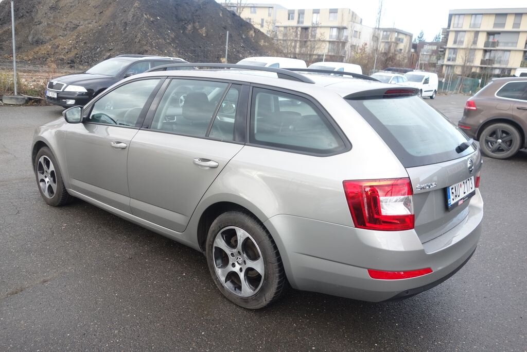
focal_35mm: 28
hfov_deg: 65.5
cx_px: 264
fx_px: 410
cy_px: 176
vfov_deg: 46.4
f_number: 3.5
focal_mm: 10.4
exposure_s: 1/100
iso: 125
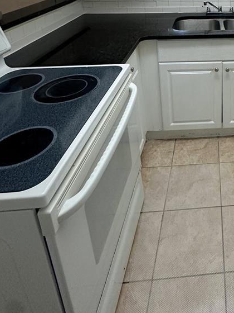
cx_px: 235
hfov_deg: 40.8
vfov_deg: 52.3
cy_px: 28
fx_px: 270
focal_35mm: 30
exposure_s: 1/120
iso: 200
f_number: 2.2
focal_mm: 2.22
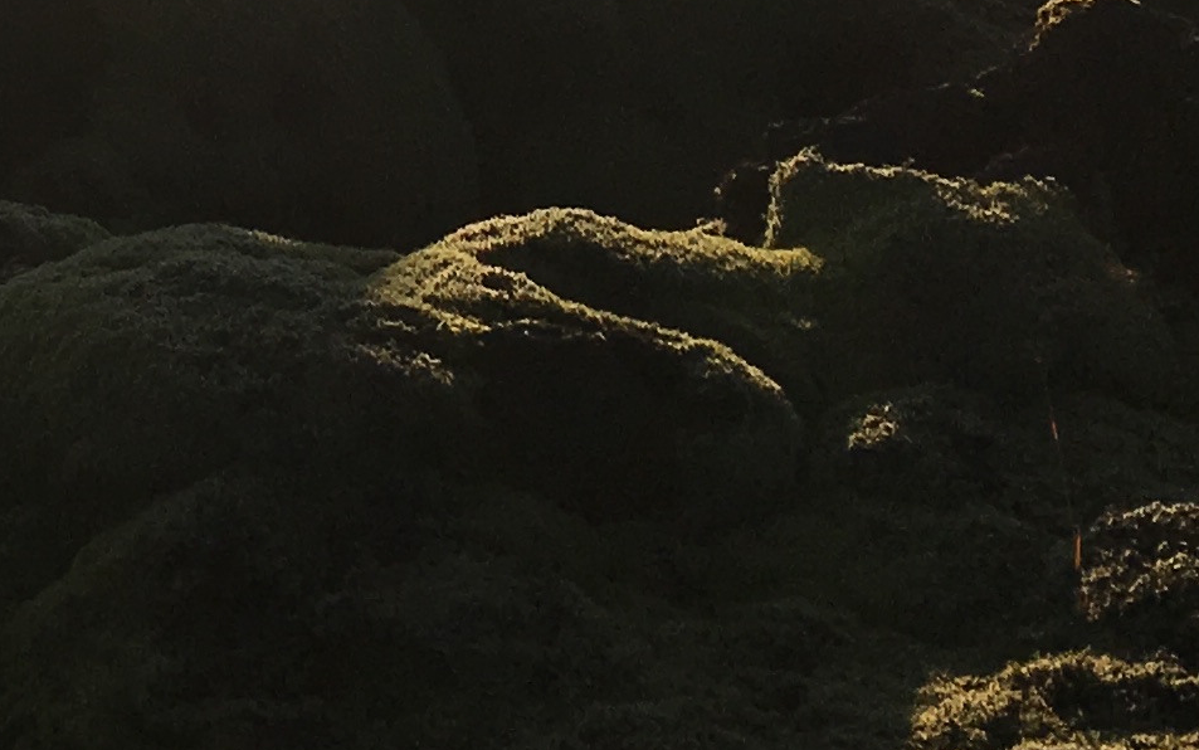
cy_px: -583
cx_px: -501
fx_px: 4249
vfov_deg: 9.6
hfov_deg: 15.1
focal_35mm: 130
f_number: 2.2
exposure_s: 1/3344
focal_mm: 4.15
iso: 25
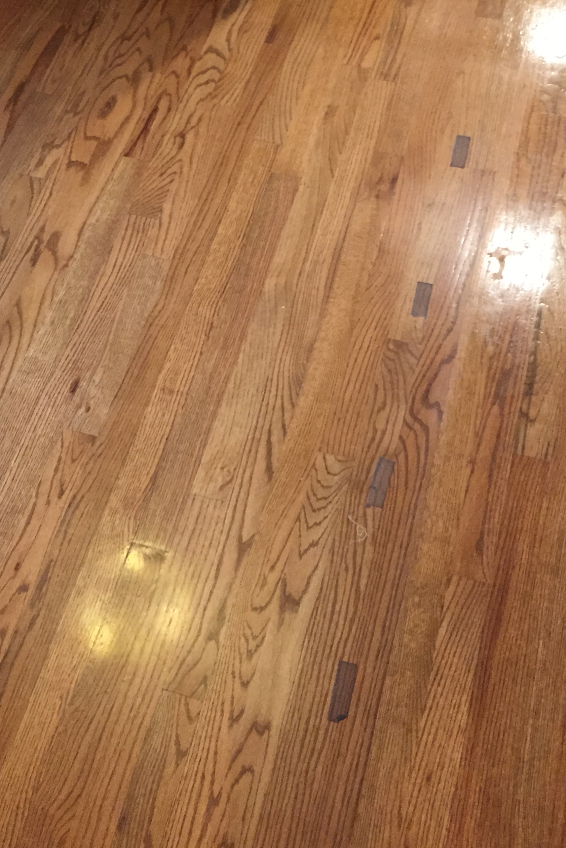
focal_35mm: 39
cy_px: 322
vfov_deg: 49.1
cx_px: 304
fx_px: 920
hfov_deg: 34.2
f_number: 2.2
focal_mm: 4.15
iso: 250
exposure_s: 1/20
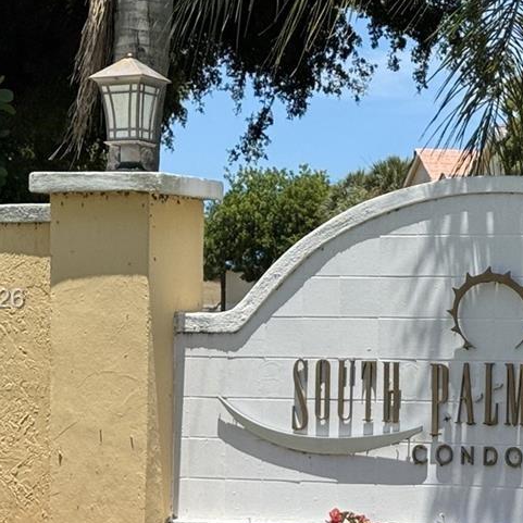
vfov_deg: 12.4
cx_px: 556
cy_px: 300
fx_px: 2410
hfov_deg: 12.2
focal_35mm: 141
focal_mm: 6.76
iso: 64
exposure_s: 1/3610
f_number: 1.78
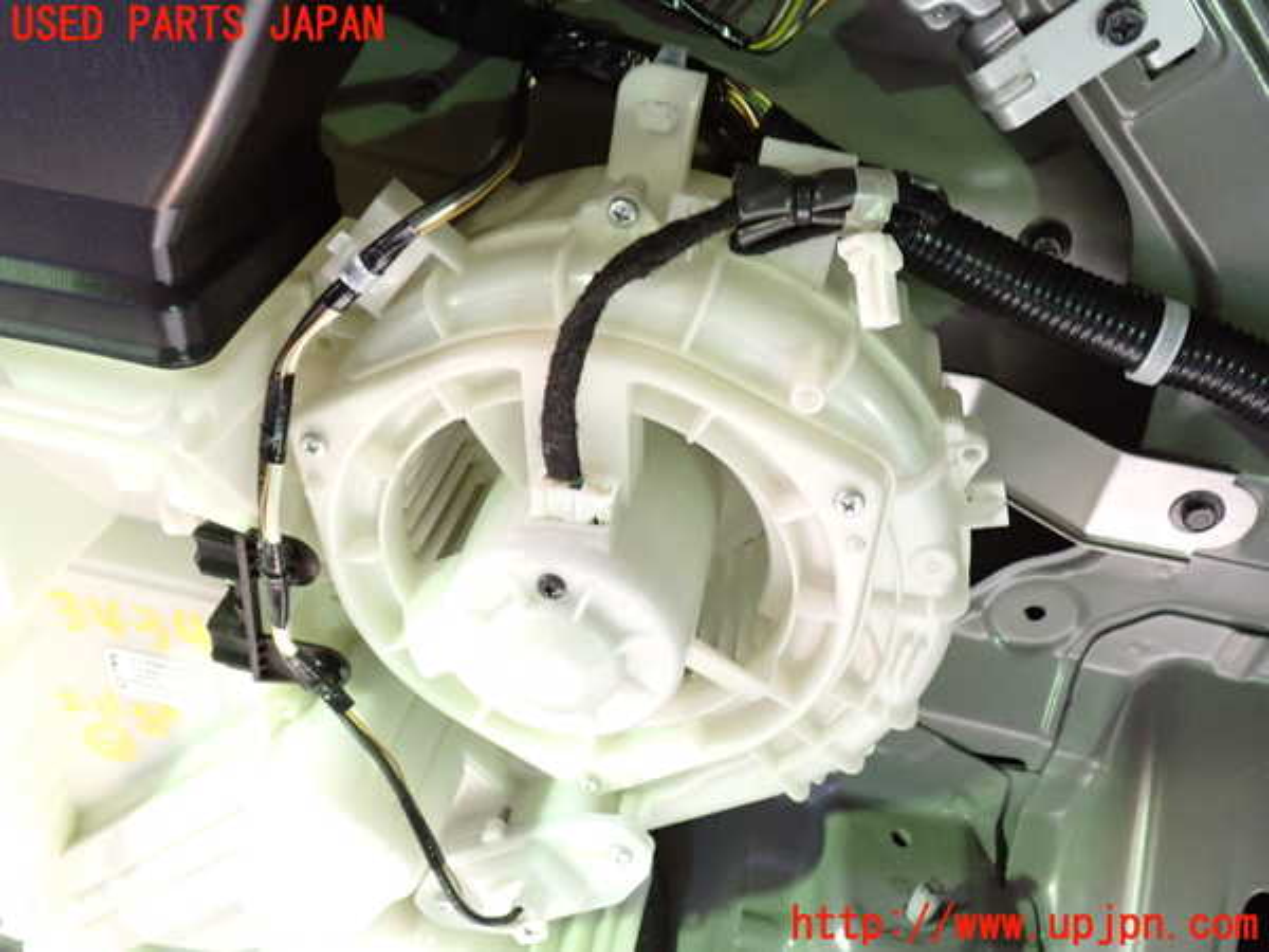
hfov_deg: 60.0
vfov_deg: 46.8
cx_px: 634
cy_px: 476
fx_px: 1100
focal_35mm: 30
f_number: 2.3
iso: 800
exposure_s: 1/15
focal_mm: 5.4
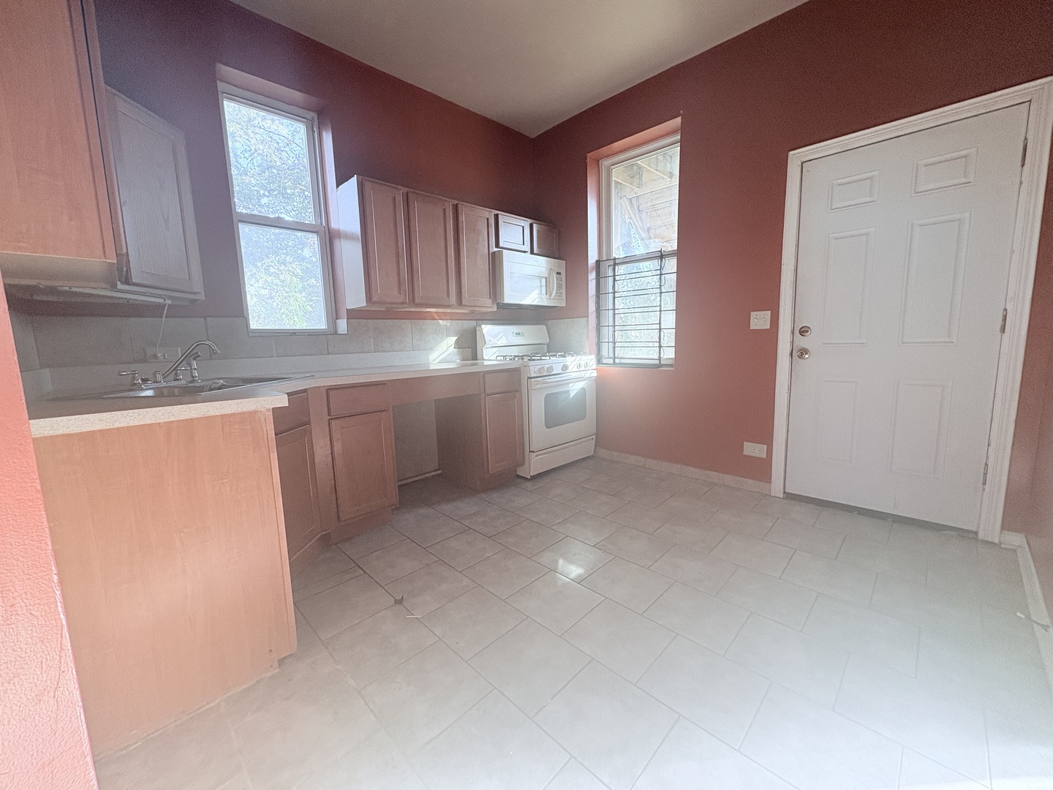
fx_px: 426
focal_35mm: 14
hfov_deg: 102.1
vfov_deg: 85.7
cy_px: 395
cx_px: 526
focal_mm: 2.22
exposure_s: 1/66
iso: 200
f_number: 2.2
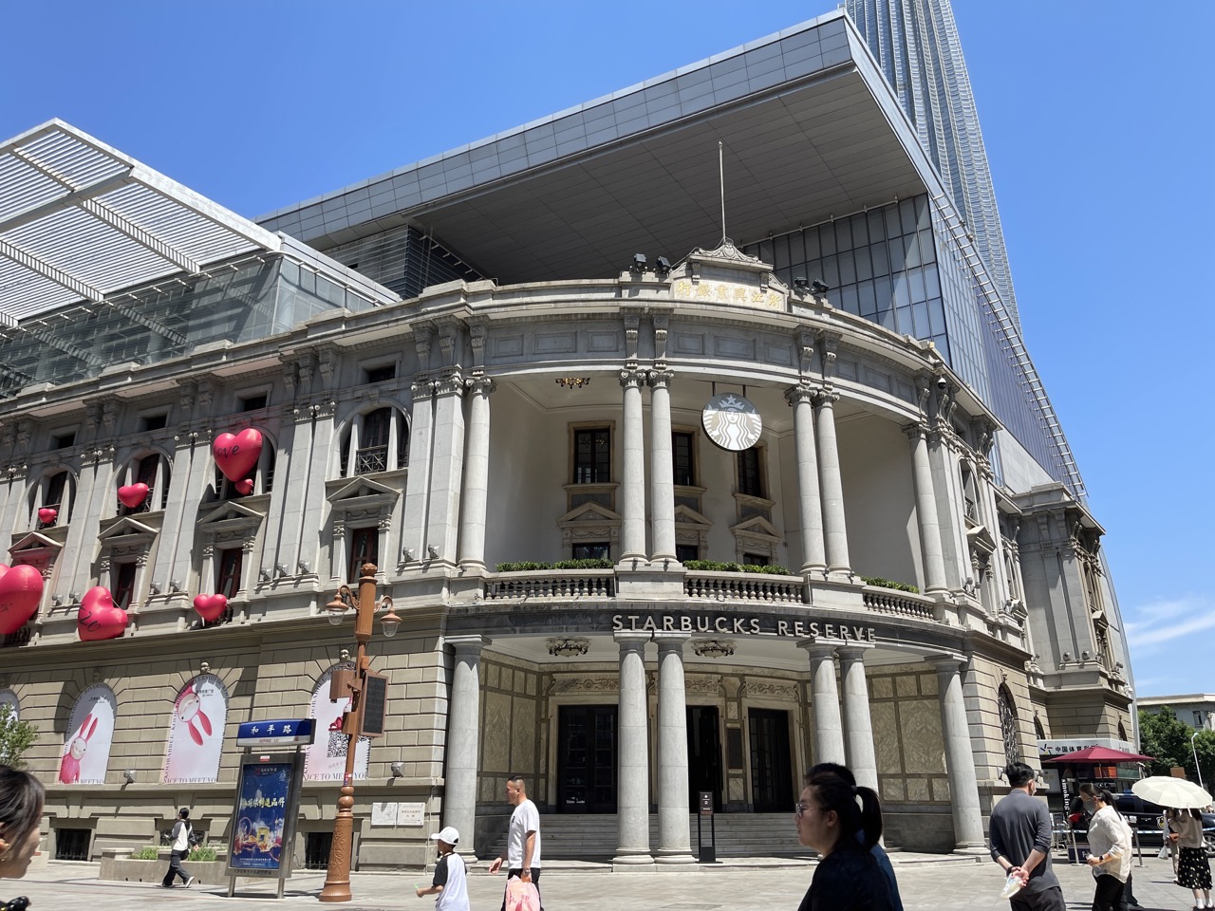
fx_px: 913
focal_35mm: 26
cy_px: 456
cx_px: 608
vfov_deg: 53.1
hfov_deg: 67.3
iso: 32
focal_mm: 5.1
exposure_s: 1/2247
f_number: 1.6
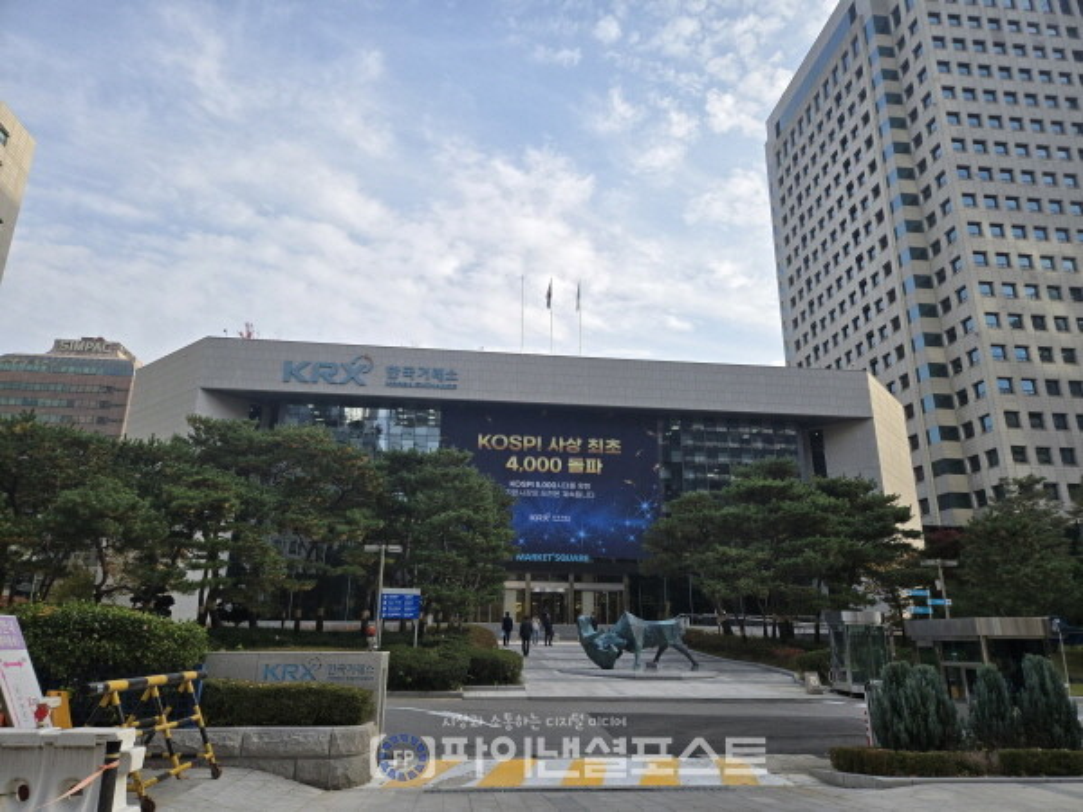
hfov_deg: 73.9
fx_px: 720
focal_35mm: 23
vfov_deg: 58.9
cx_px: 542
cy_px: 406
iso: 80
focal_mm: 5.4
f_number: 1.8
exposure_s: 1/2745
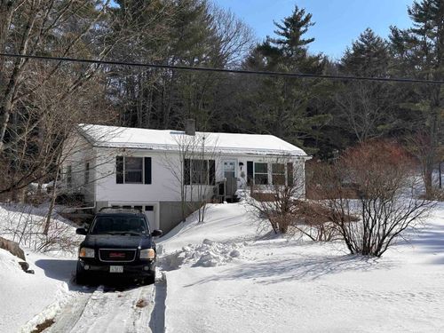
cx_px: 222
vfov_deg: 28.0
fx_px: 667
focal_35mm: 52
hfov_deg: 36.8
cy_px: 166
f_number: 1.6
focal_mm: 5.96
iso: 40
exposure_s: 1/5348
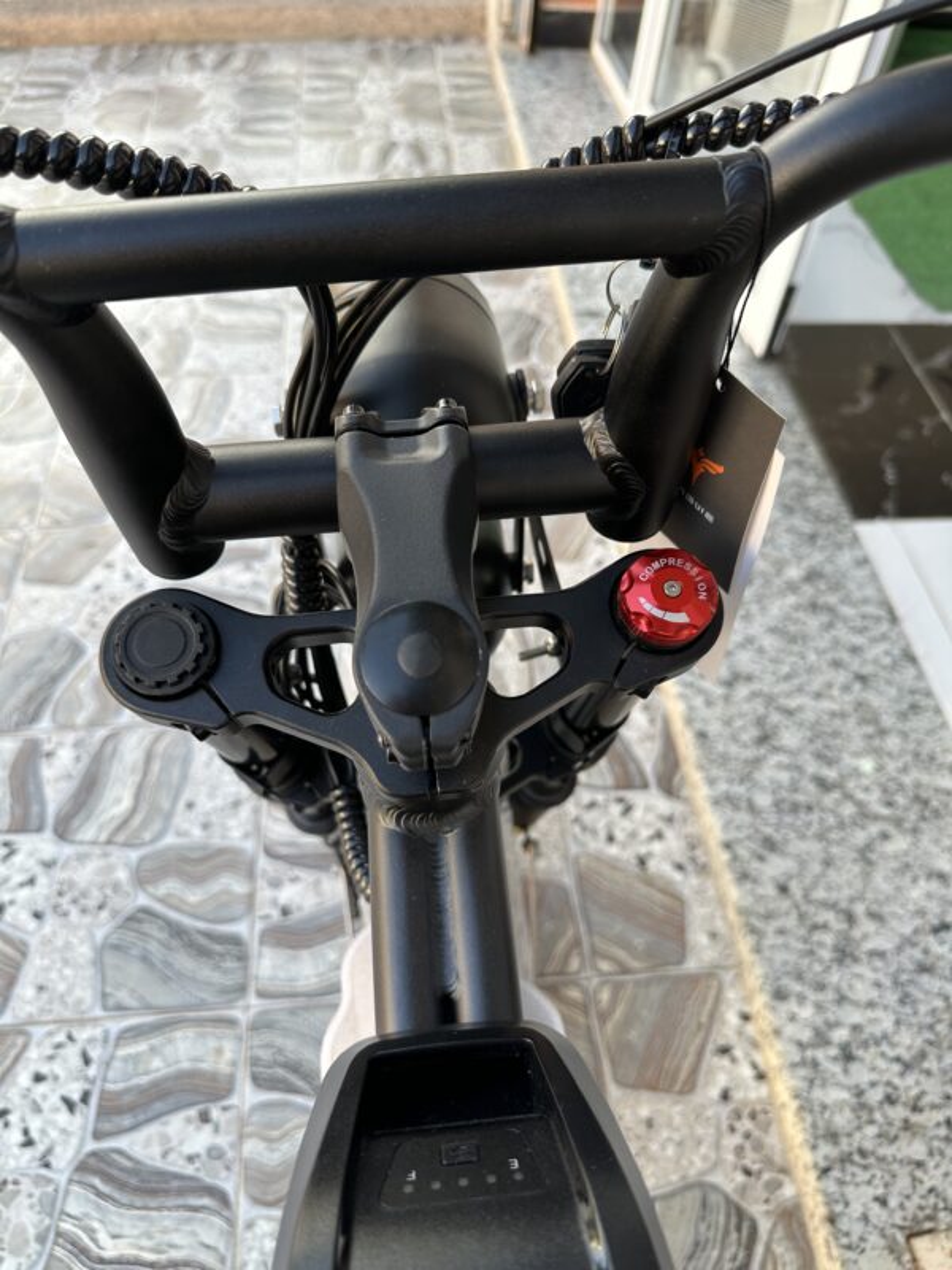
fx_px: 880
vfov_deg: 71.6
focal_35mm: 24
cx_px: 476
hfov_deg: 56.8
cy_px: 635
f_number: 1.78
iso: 64
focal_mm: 6.86
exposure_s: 1/213
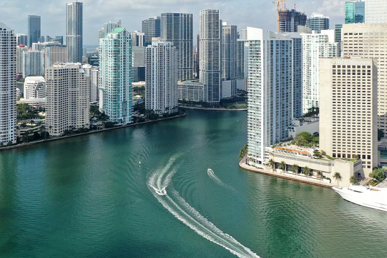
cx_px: 114
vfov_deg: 32.5
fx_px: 441
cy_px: 96
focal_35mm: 41
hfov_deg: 46.3
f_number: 4
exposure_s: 1/1000
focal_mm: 10.3
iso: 100
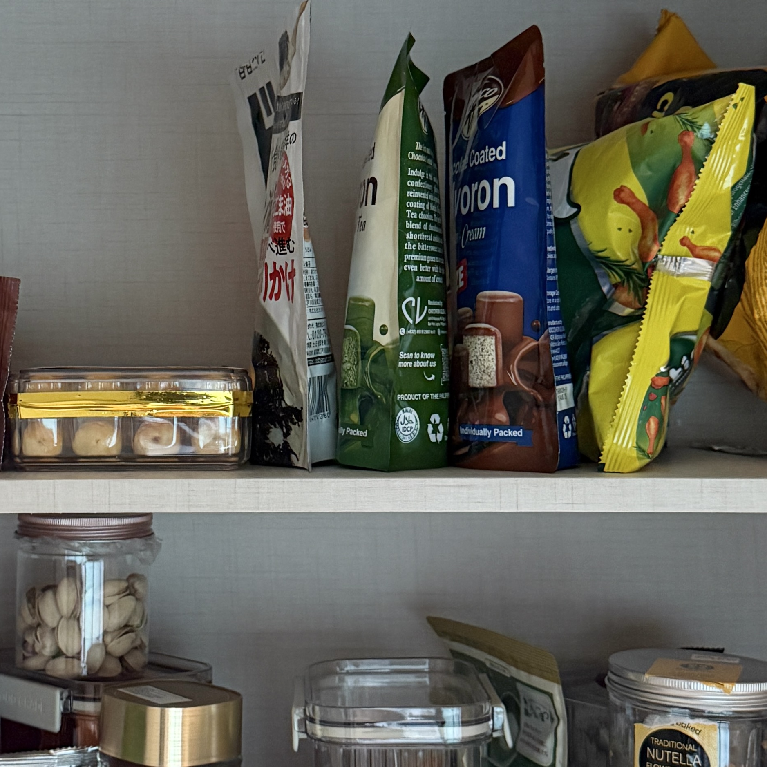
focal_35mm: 63
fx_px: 1579
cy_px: 312
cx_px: 228
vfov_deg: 27.2
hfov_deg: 27.1
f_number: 1.78
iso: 640
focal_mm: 6.76
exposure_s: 1/60
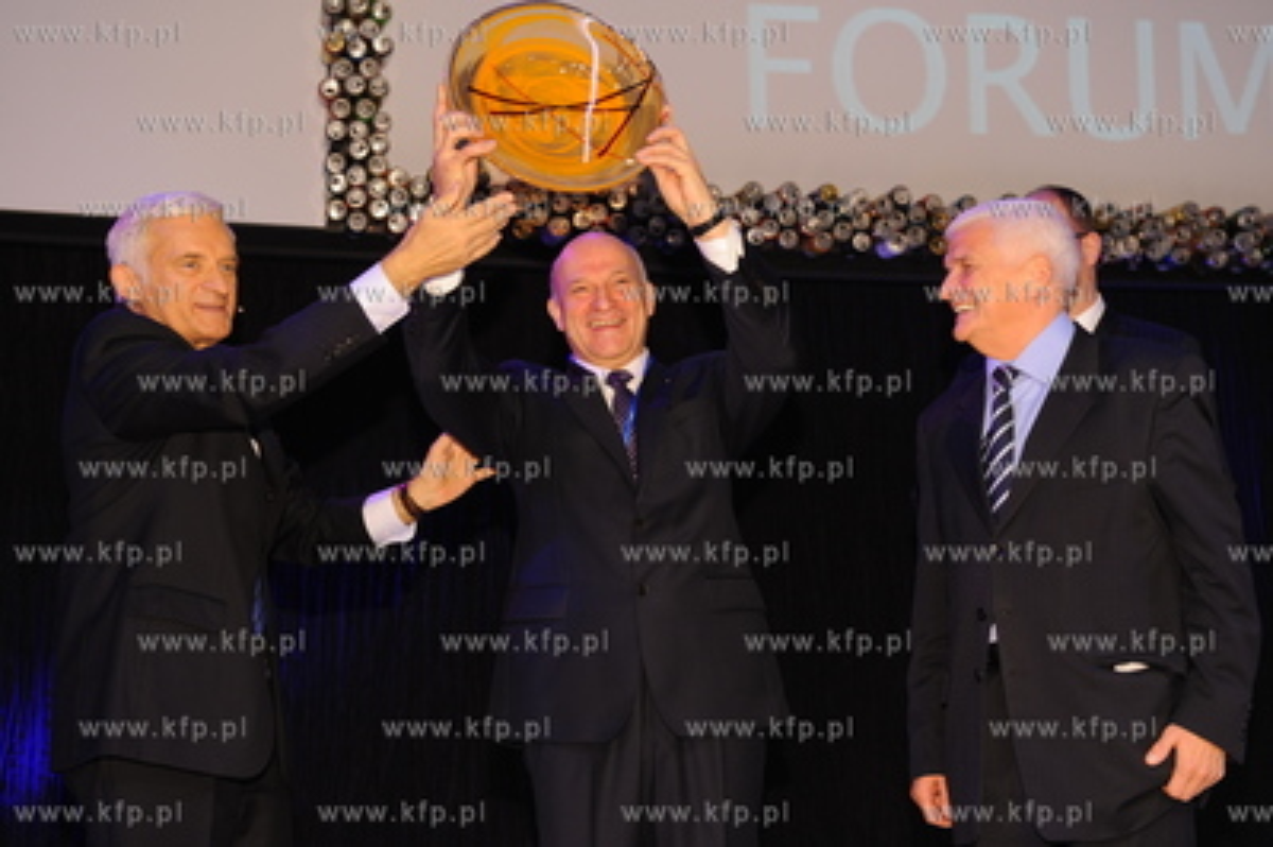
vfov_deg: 22.6
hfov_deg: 33.4
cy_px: 424
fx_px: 2120
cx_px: 636
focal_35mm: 60
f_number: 5.6
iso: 800
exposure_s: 1/100
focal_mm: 60
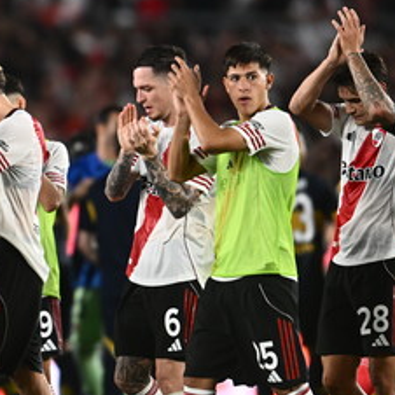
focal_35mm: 1082
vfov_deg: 1.6
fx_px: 13969
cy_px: 142
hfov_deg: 1.6
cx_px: -96
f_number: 2.8
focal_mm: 400
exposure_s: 1/1250
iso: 2000
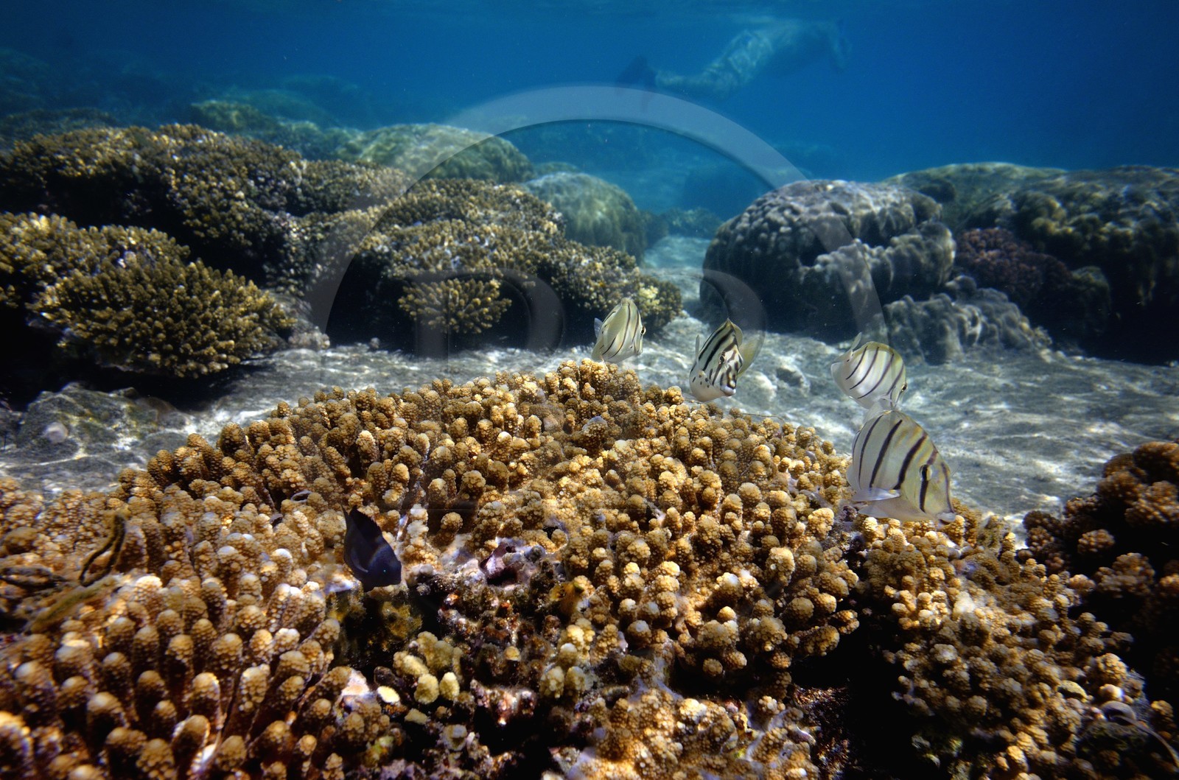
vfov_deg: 46.2
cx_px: 590
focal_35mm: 28
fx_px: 915
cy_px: 390
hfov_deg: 65.6
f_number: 8
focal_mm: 18.5
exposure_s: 1/800
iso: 400
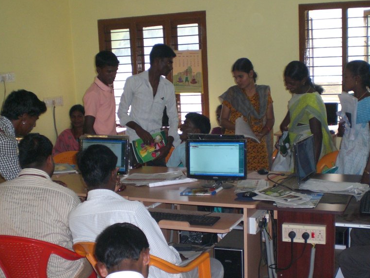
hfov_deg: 37.5
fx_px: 545
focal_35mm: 51
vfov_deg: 28.4
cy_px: 180
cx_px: 198
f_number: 3.1
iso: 200
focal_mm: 6.3
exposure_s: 1/60
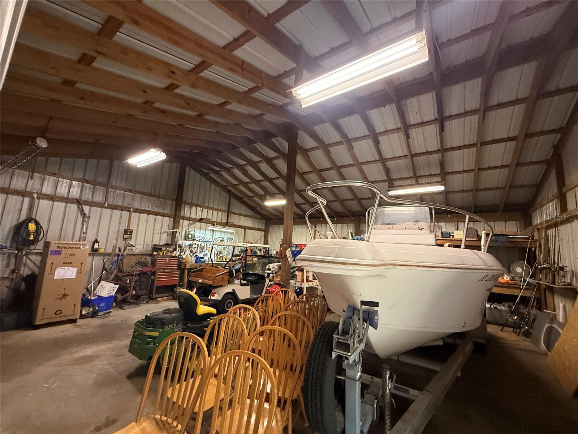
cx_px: 289
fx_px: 234
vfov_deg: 85.7
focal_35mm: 14
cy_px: 217
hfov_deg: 102.1
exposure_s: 1/60
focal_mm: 2.22
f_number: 2.2
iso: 500
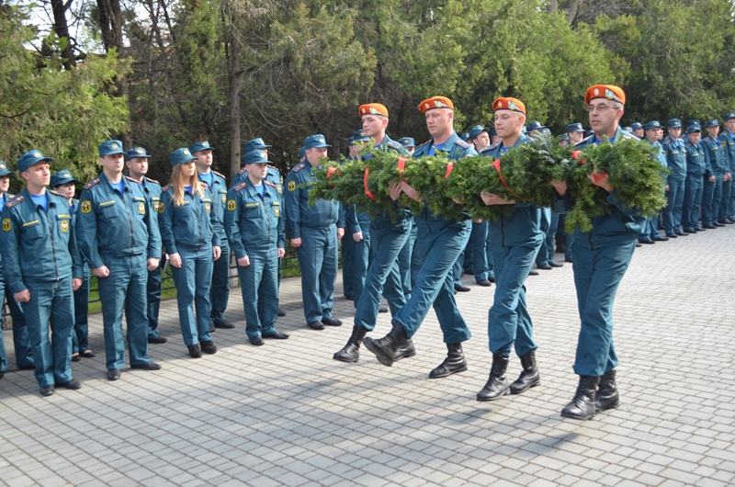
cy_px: 244
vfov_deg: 30.7
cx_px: 368
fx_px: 886
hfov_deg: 45.0
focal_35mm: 44
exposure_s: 1/500
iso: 800
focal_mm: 29
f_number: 4.5
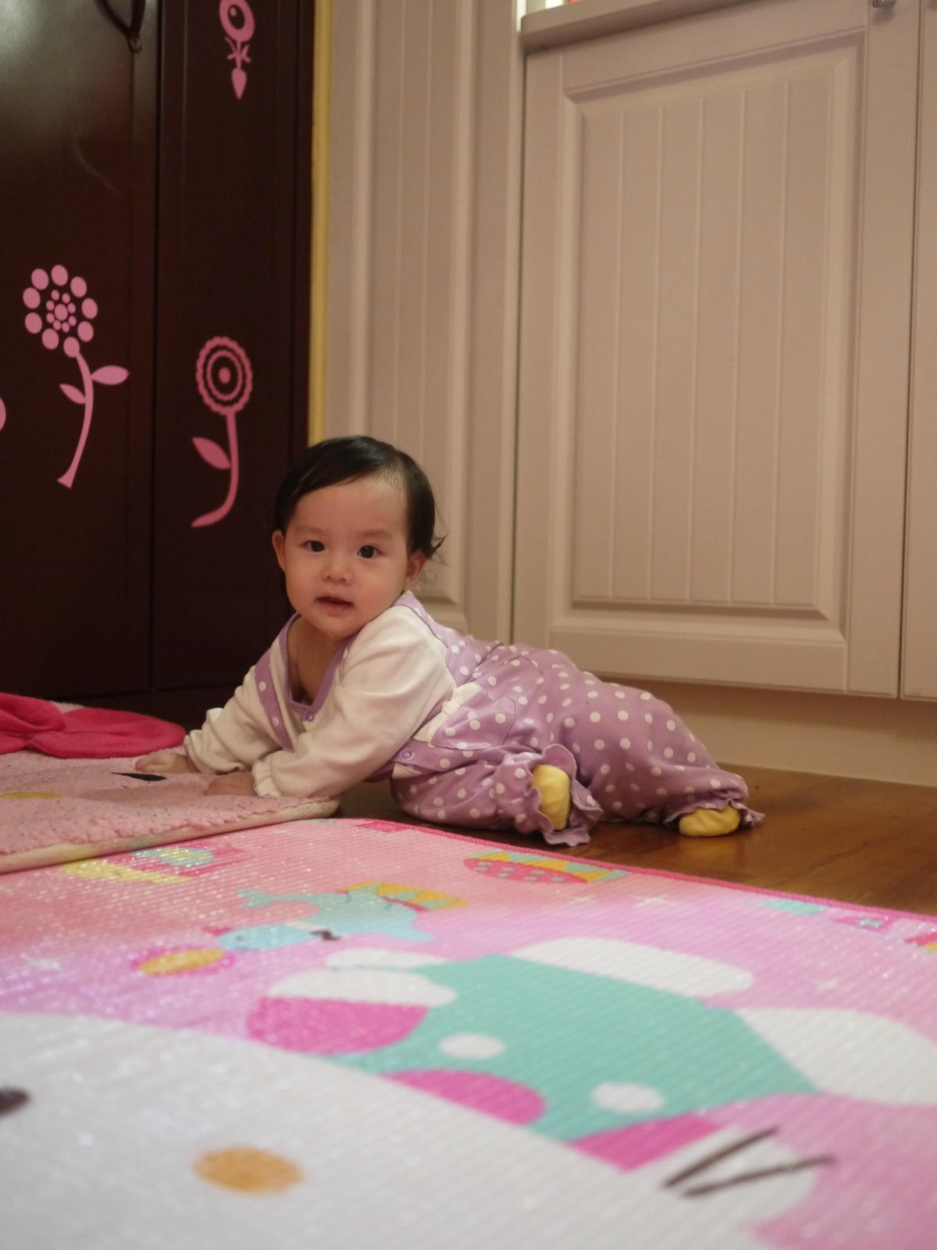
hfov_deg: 36.0
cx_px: 468
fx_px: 1444
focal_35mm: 40
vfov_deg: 46.8
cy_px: 625
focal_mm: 20
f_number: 1.7
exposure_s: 1/50
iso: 800
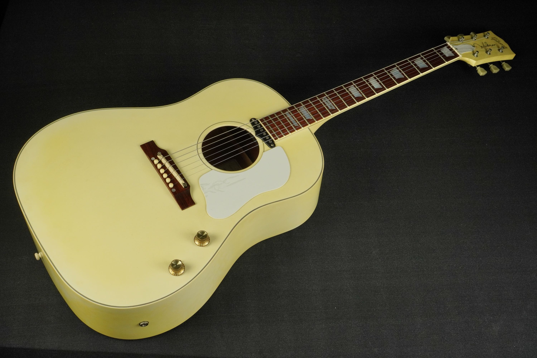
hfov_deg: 37.9
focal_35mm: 52
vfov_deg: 25.8
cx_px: 268
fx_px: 783
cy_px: 179
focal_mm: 35
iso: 800
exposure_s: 1/60
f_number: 11
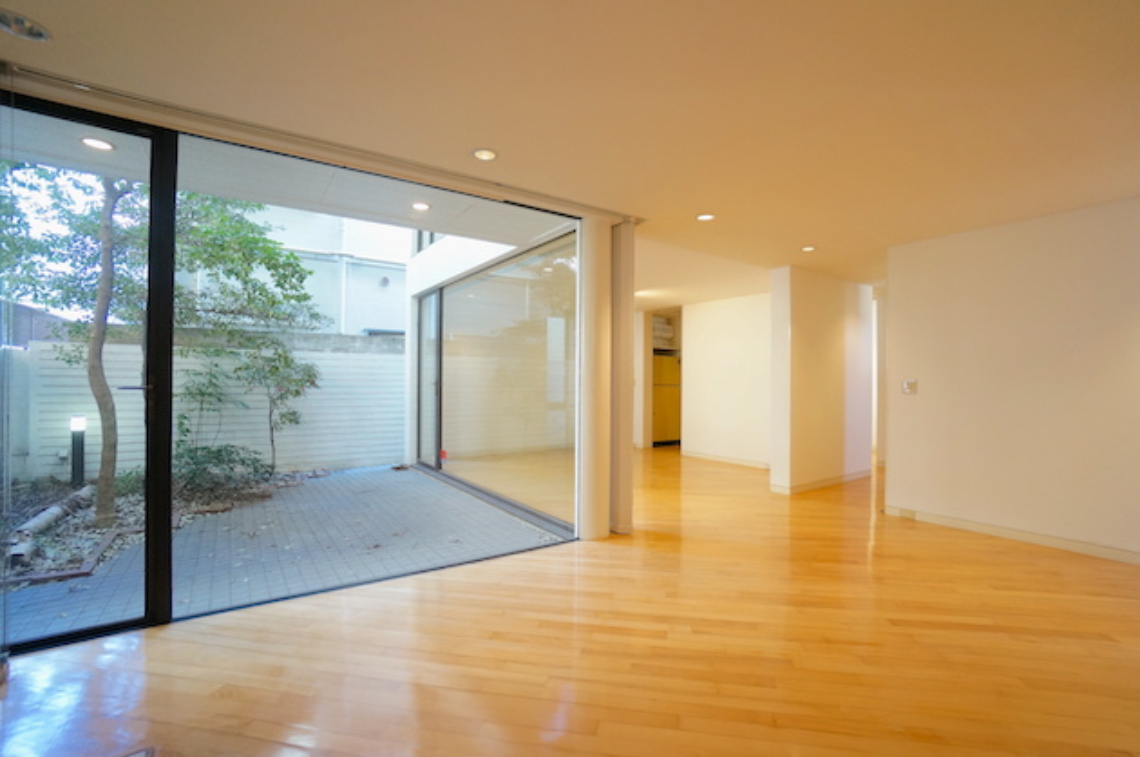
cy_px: 378
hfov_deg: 100.5
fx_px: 474
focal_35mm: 15
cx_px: 570
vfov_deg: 77.1
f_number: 4
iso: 1600
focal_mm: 10
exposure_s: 1/60
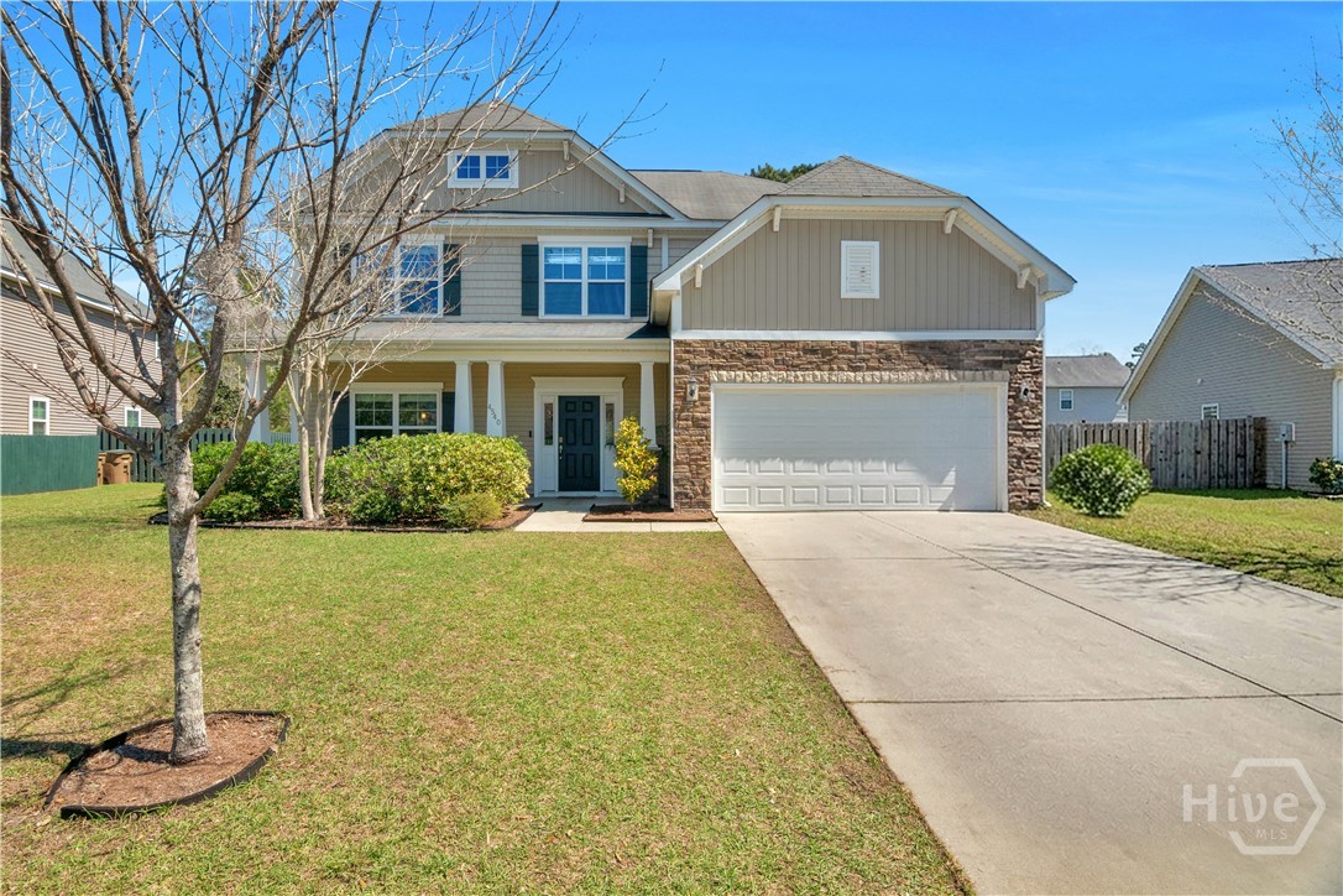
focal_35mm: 16
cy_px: 448
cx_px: 672
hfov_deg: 95.0
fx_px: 615
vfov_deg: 72.1
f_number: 7.1
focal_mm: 11
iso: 250
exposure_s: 1/500
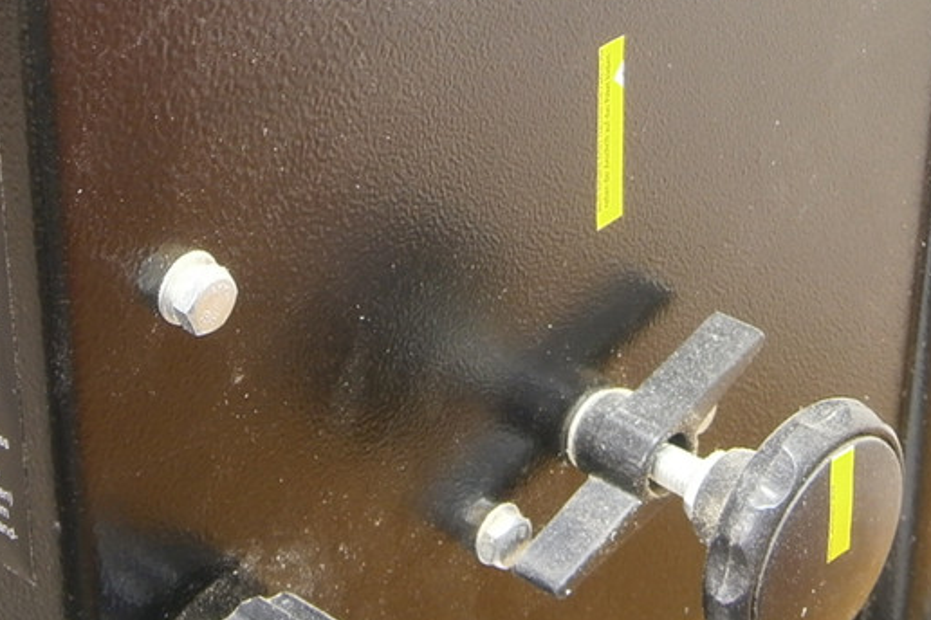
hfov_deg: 20.2
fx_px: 2612
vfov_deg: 13.3
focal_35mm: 101
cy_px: -70
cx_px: 533
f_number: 3.4
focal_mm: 8.3
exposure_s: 1/2
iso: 125
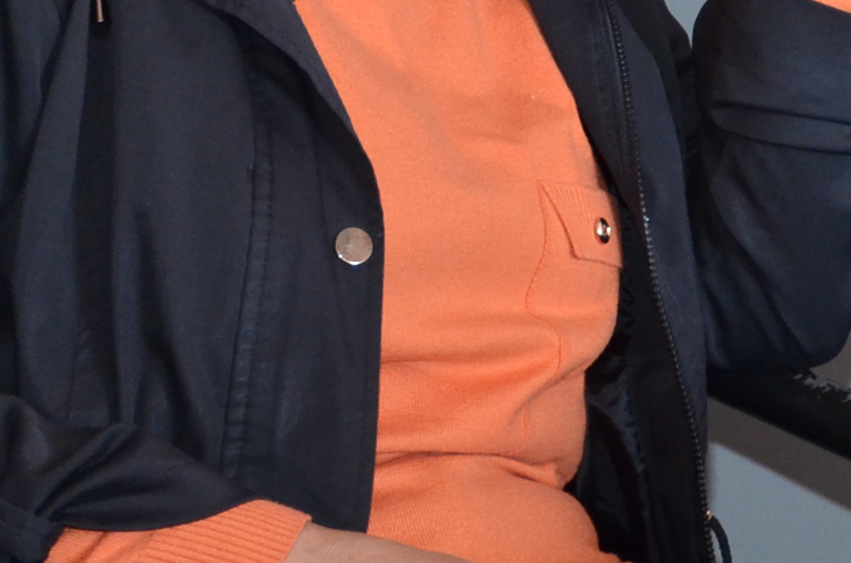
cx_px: 1478
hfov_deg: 9.0
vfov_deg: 6.1
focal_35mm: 219
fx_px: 5165
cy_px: -393
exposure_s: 1/60
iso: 800
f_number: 4.2
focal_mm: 34
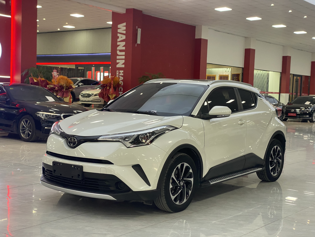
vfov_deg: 28.0
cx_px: 158
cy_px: 118
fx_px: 473
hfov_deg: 36.8
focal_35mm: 52
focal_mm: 6
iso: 125
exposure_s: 1/100
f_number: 2
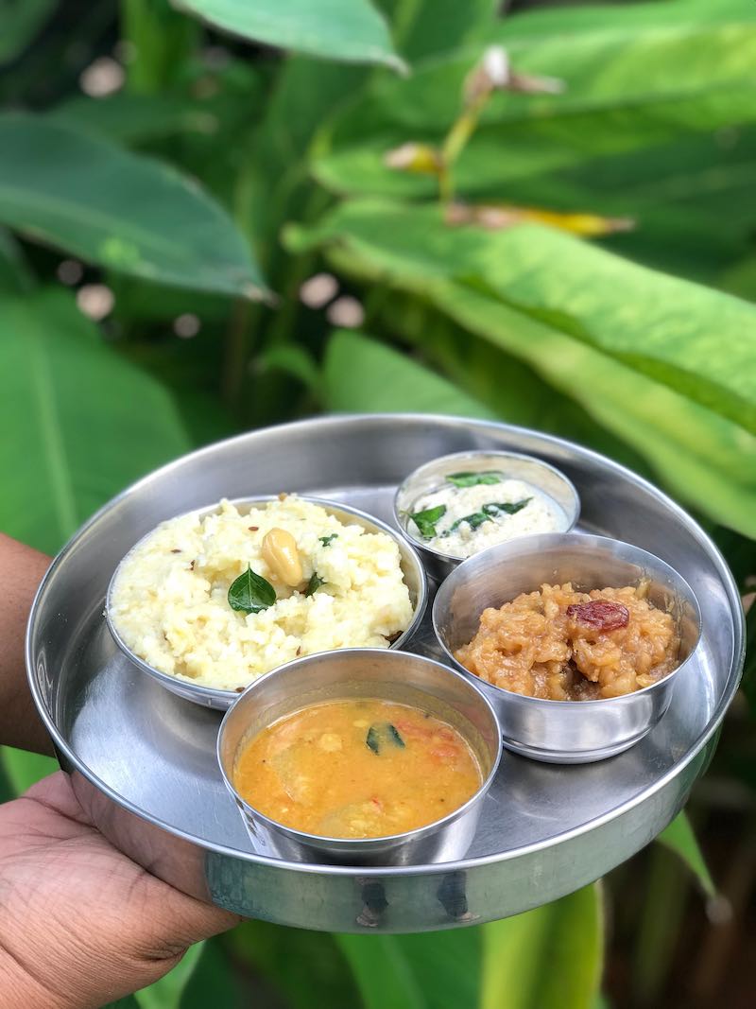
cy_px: 504
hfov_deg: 25.7
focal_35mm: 57
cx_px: 378
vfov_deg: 33.8
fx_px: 1660
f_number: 2.8
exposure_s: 1/100
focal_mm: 6.6
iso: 25
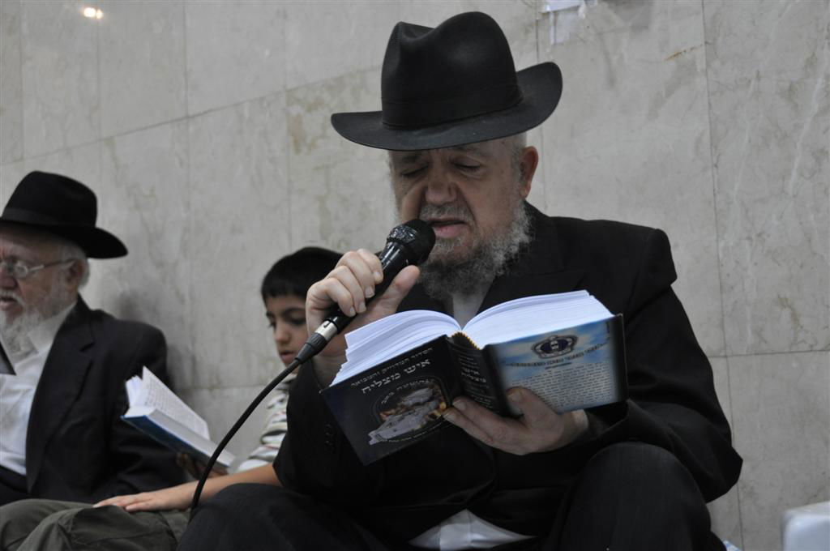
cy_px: 276
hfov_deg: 38.9
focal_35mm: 51
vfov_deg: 26.4
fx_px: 1174
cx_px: 415
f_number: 4.2
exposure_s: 1/30
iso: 800
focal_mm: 34
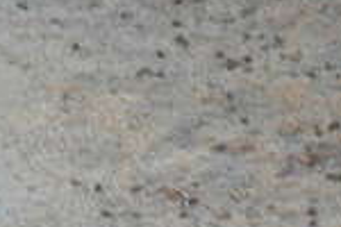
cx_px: 473
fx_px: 6422
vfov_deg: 2.0
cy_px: 427
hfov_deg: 3.0
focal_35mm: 678
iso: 79
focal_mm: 27
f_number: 4.8
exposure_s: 1/40.3
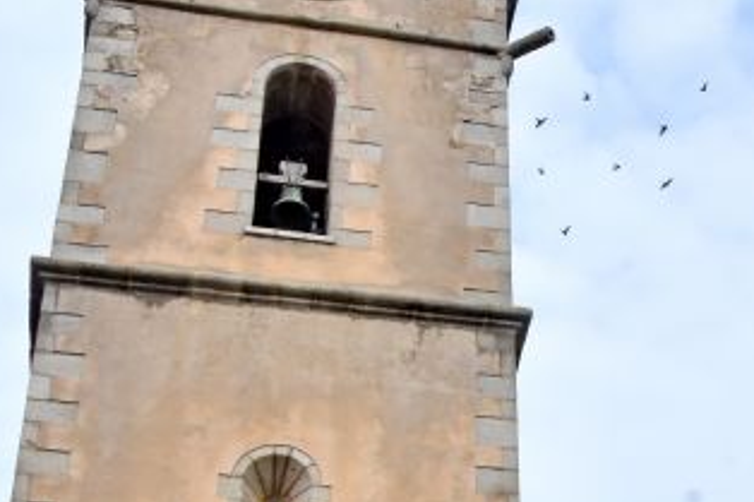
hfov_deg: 22.1
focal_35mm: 88
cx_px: 790
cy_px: 468
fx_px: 1842
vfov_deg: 15.3
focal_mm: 18
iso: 500
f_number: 18
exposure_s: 1/250
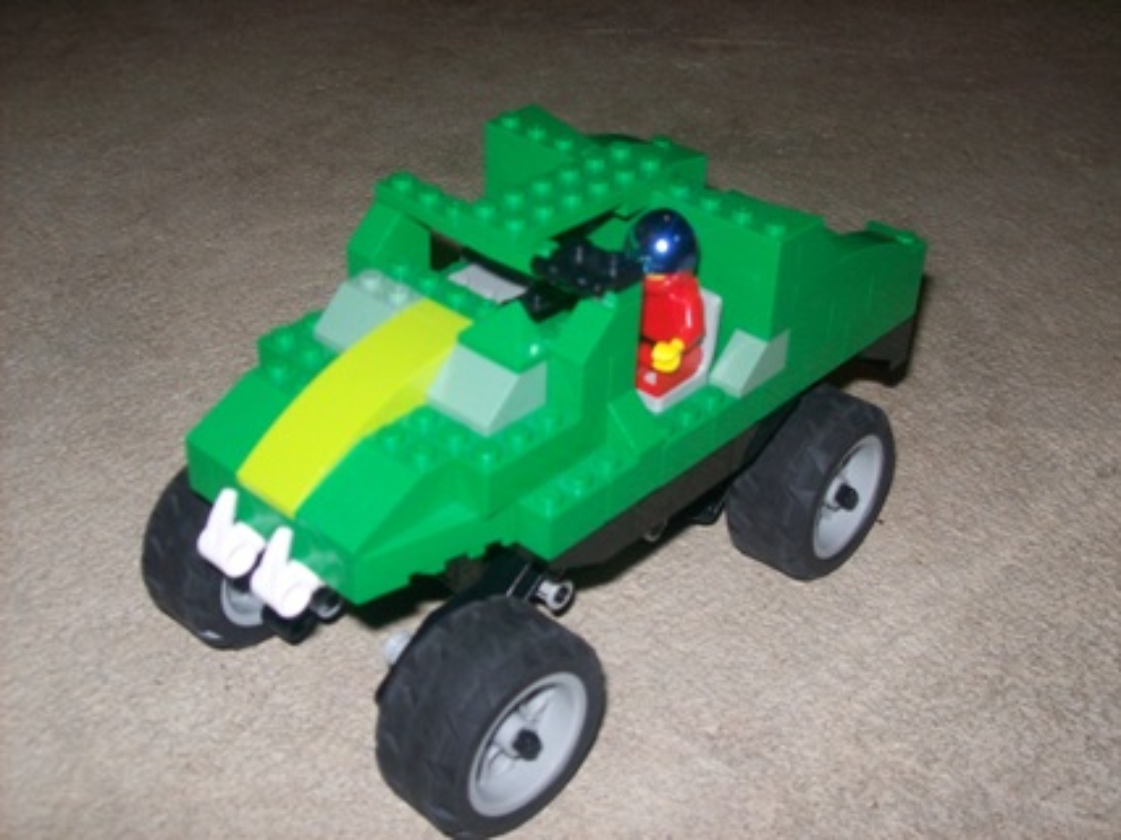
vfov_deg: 32.2
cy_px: 420
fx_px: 1457
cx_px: 560
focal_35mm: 45
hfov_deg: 42.1
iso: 80
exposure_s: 1/73.6
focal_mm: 7.6
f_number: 3
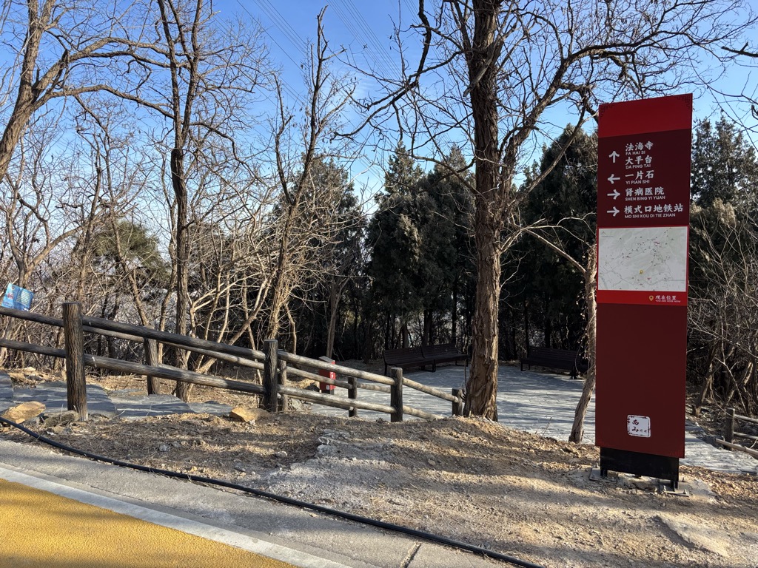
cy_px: 284
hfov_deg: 67.3
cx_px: 379
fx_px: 569
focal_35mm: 26
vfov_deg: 53.1
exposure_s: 1/1115
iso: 50
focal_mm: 5.96
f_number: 1.6
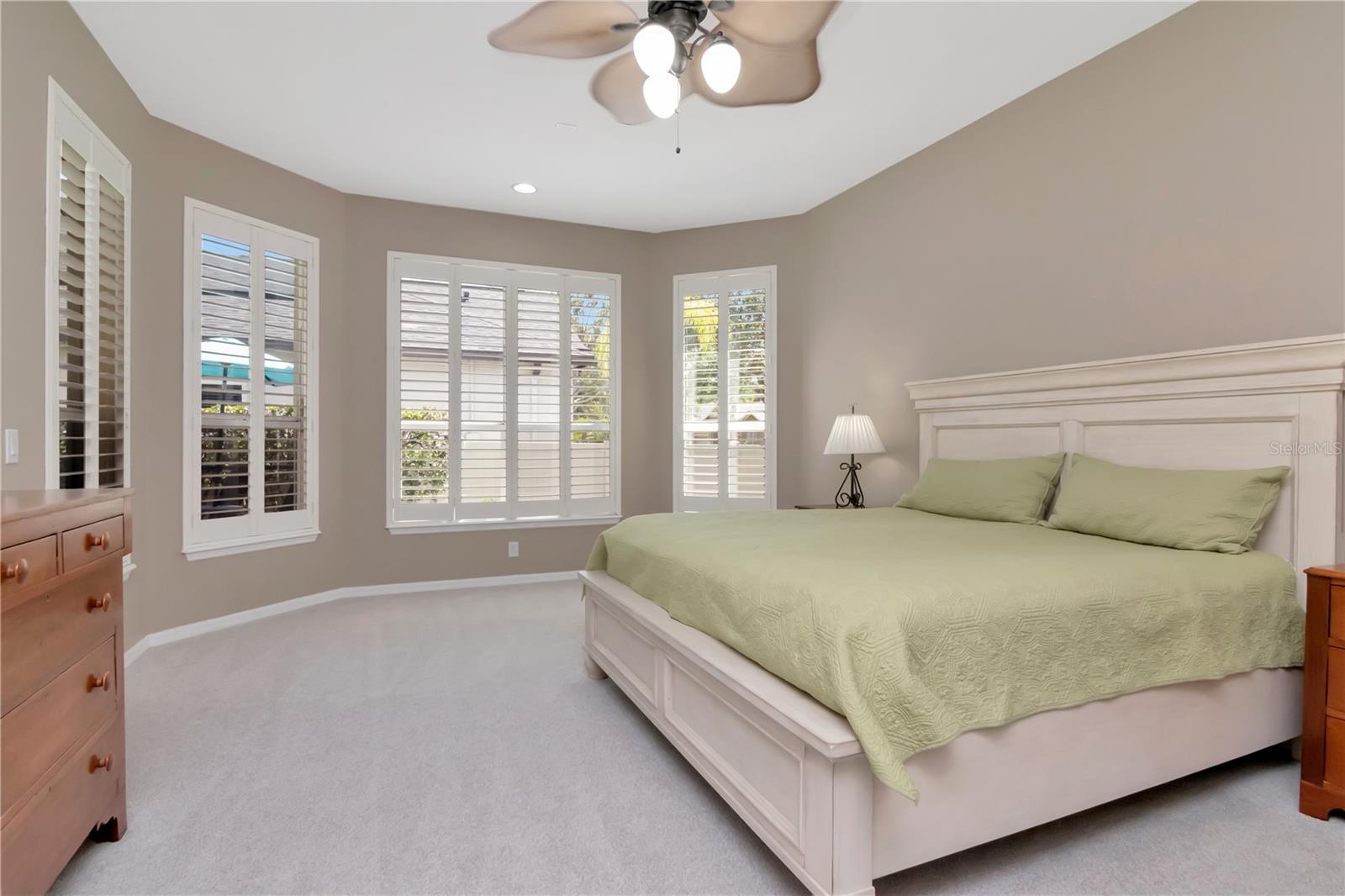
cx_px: 672
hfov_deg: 92.5
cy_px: 448
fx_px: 644
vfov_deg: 69.6
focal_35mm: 17
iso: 1000
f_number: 13
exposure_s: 1/160
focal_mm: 11.5
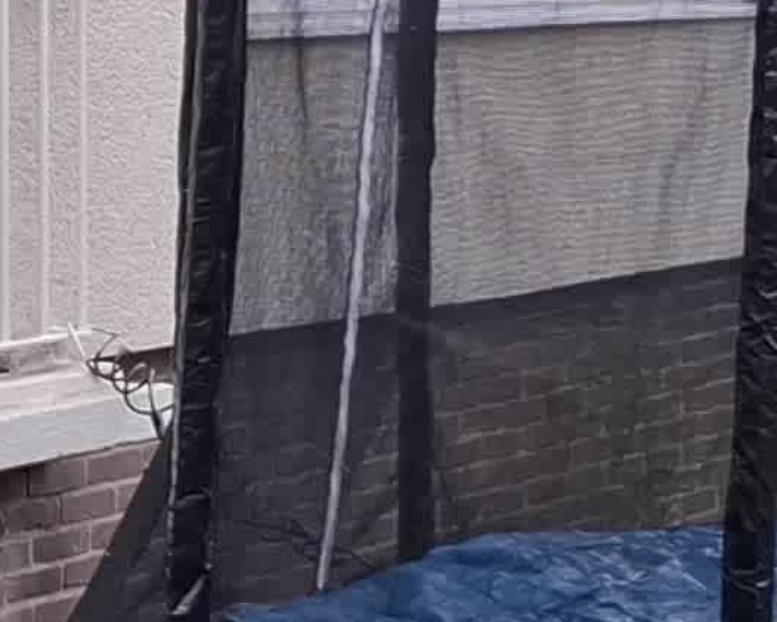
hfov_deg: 10.7
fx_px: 4002
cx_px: -428
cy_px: 405
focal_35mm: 174
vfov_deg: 8.9
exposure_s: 1/100
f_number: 1.8
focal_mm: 5.5
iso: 64
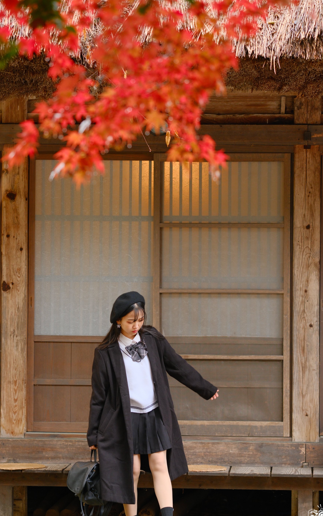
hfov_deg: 8.9
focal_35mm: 147
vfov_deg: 14.2
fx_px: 2070
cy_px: 275
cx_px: 162
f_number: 2
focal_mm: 90
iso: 500
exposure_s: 1/105
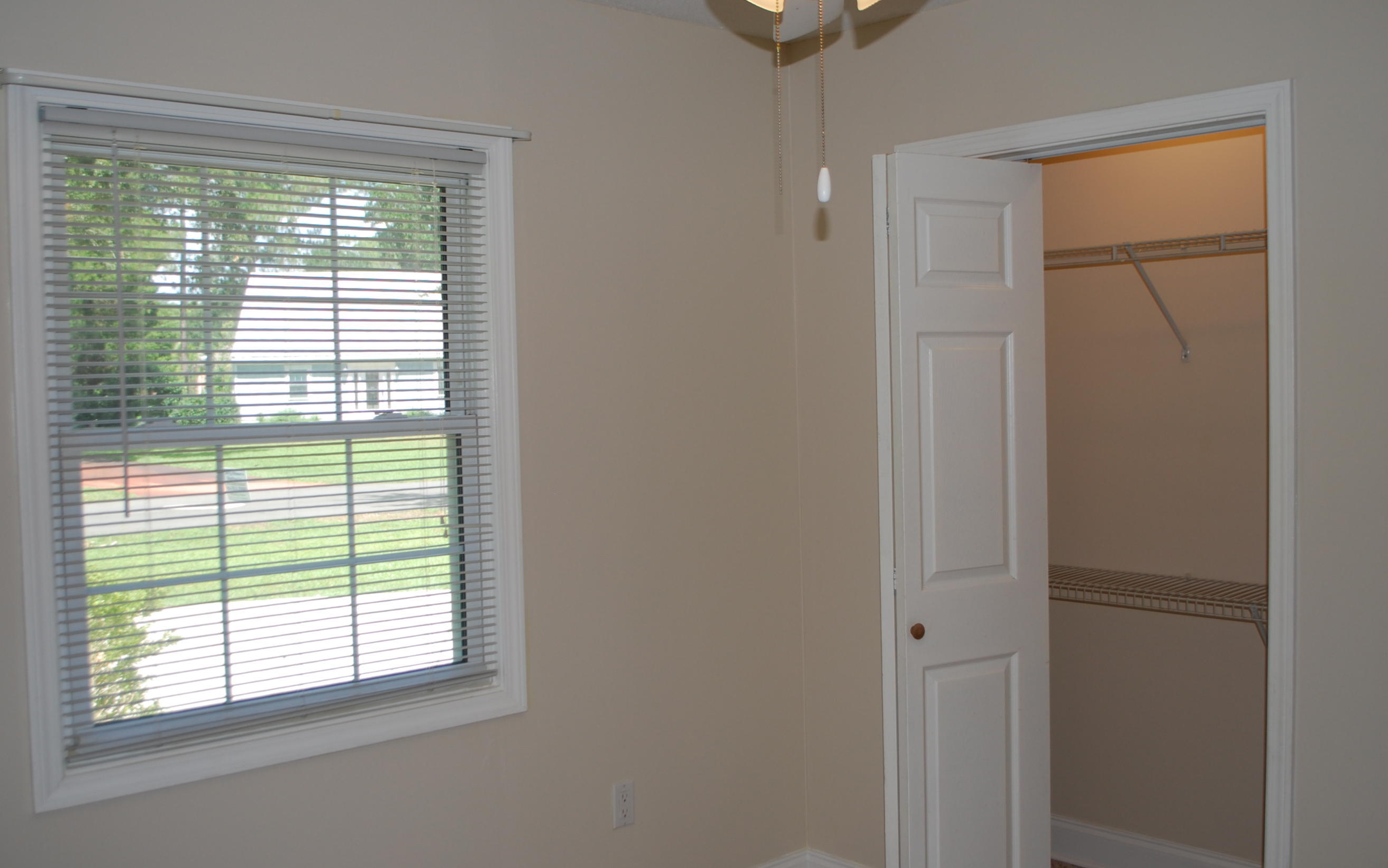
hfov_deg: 55.3
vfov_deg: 36.3
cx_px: 708
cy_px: 421
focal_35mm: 35
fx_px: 1324
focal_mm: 20
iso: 110
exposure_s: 1/125
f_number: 3.8
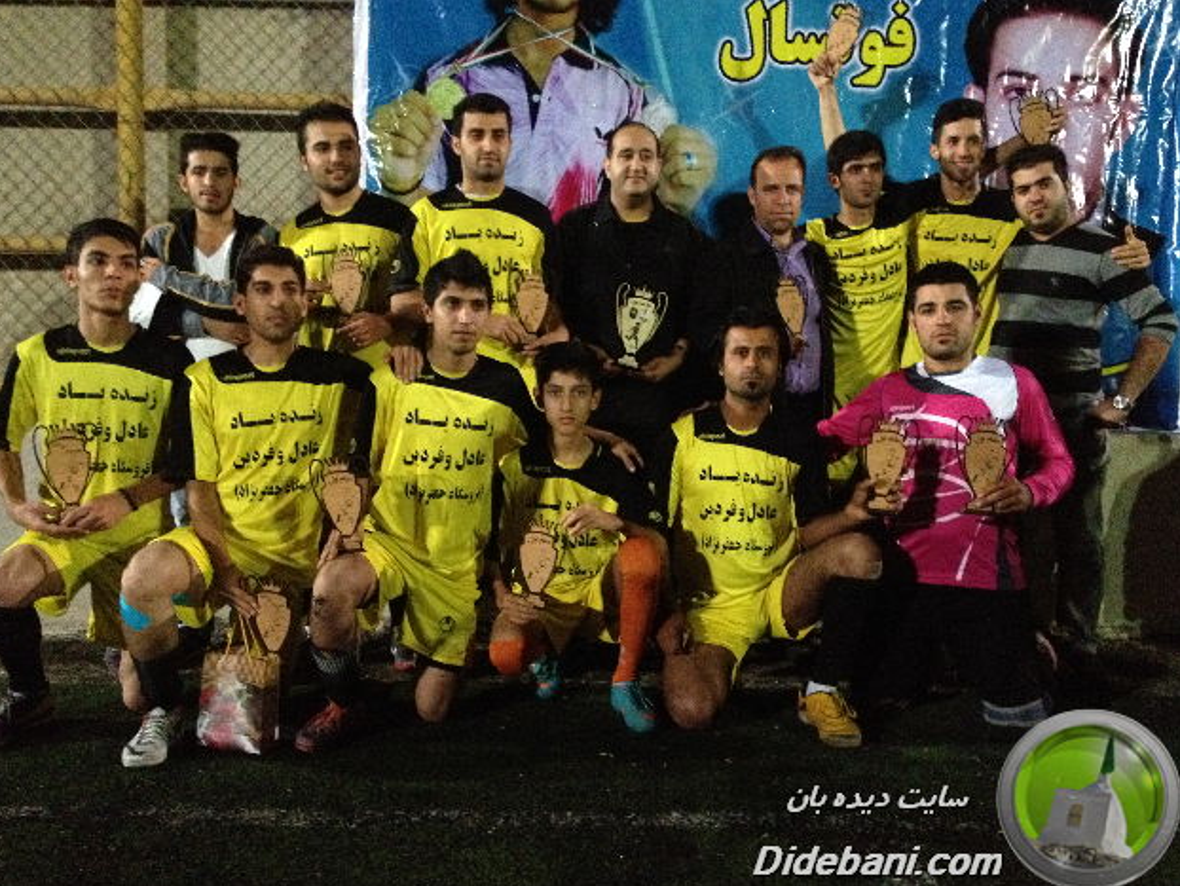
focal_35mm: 36
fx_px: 1228
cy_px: 453
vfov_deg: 39.7
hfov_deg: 51.3
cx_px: 596
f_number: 2.4
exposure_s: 1/15
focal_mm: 4.28
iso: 800
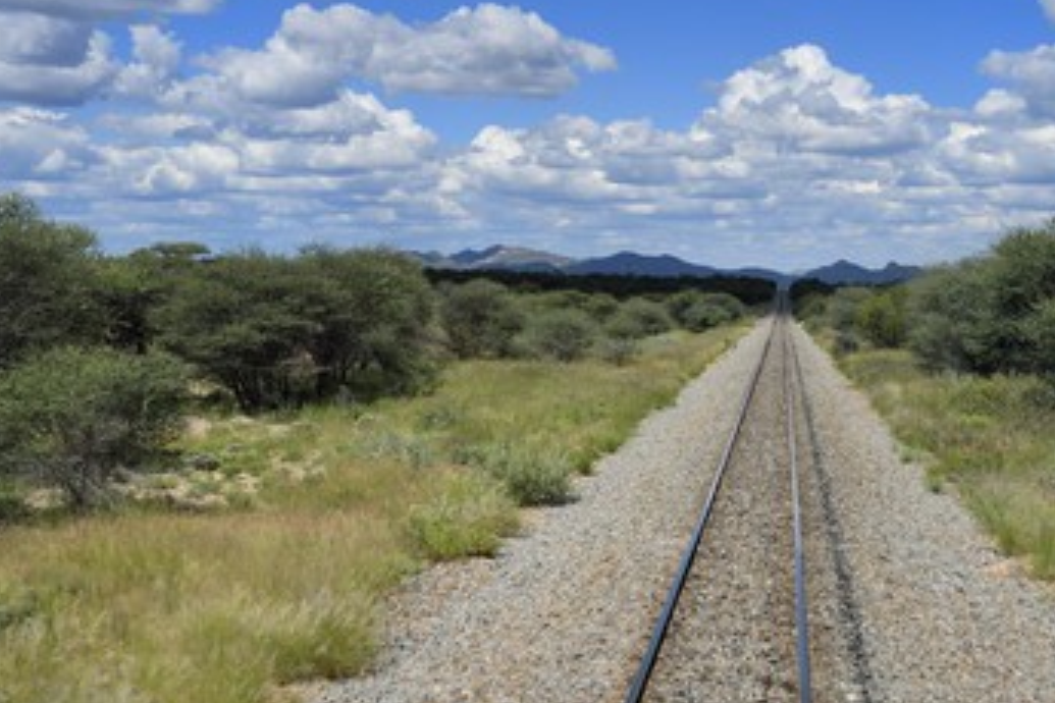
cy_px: 382
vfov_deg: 24.2
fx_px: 1641
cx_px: 624
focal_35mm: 56
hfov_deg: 35.5
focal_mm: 46
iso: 200
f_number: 20
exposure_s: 1/200
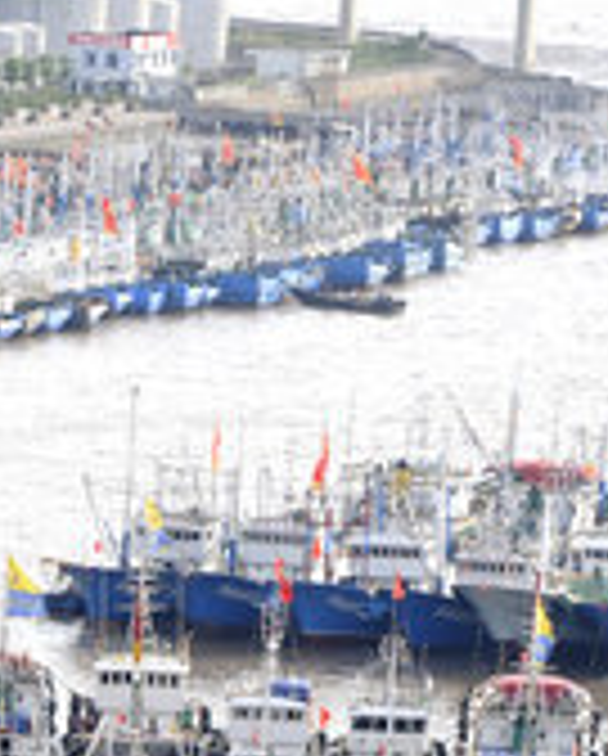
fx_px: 10117
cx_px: -131
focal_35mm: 451
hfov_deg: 3.4
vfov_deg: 4.3
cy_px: 875
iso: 200
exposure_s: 1/500
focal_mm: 135
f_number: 5.6
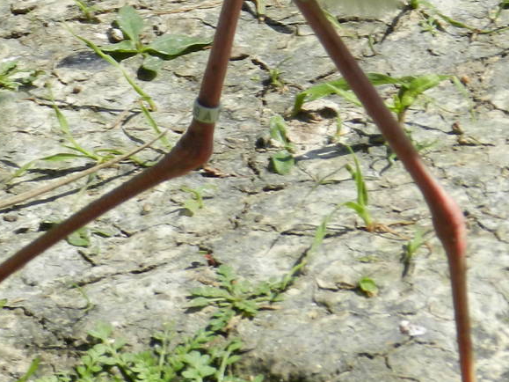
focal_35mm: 594
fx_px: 8732
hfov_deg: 3.3
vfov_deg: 2.5
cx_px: 284
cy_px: -15
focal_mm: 38.2
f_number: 5.6
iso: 160
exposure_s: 1/500
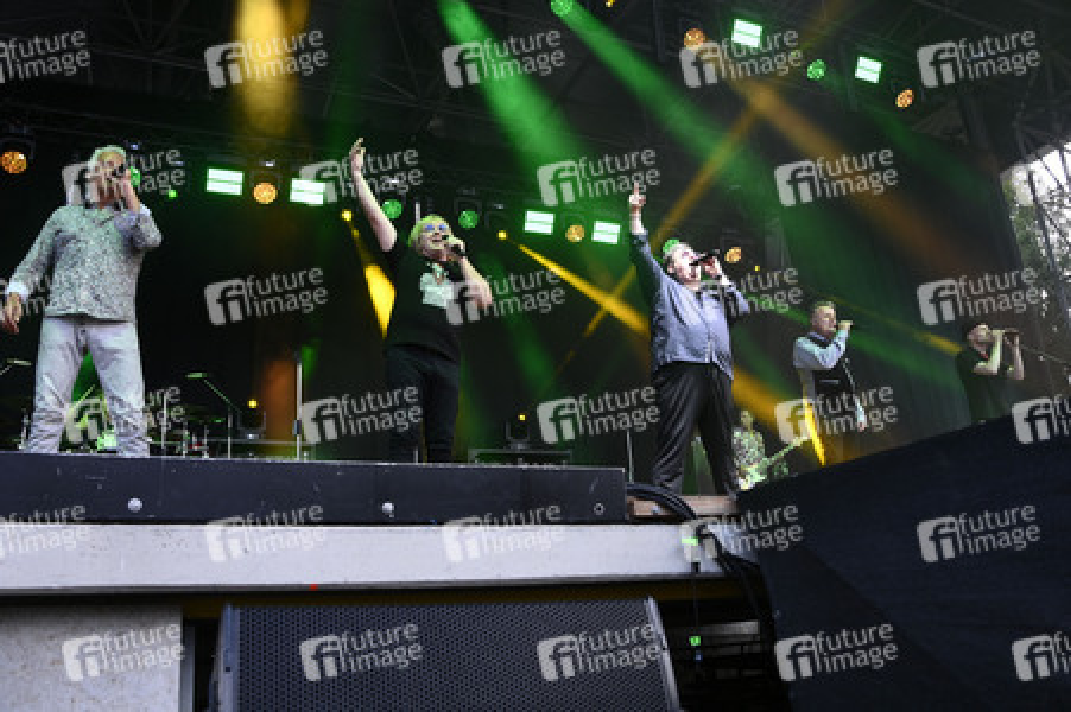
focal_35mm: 28
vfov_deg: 46.3
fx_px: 832
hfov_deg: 65.5
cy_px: 356
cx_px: 536
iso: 1000
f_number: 5.6
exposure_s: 1/200
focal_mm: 28
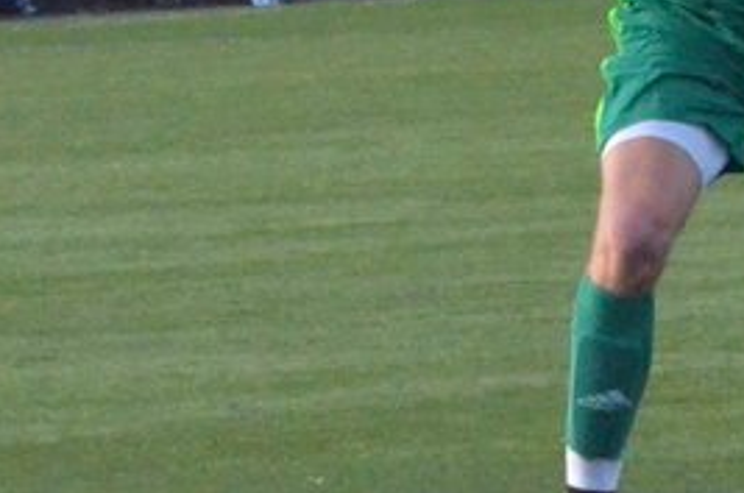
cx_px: 663
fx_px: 16999
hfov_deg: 2.5
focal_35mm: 824
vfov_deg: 1.7
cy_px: -177
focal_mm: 122
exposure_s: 1/2000
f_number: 11
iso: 6400
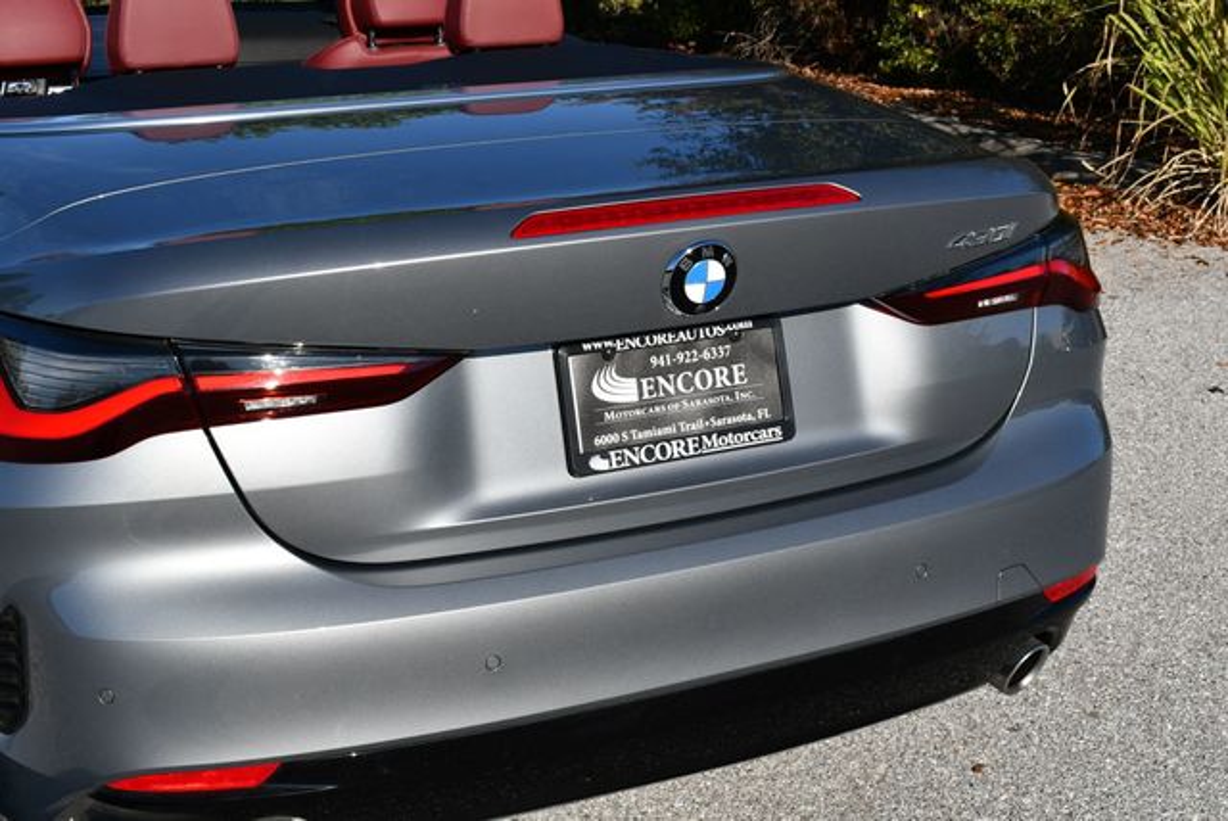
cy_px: 410
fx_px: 1980
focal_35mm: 58
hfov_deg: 34.5
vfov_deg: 23.4
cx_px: 614
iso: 100
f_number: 9
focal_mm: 29
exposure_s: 1/320
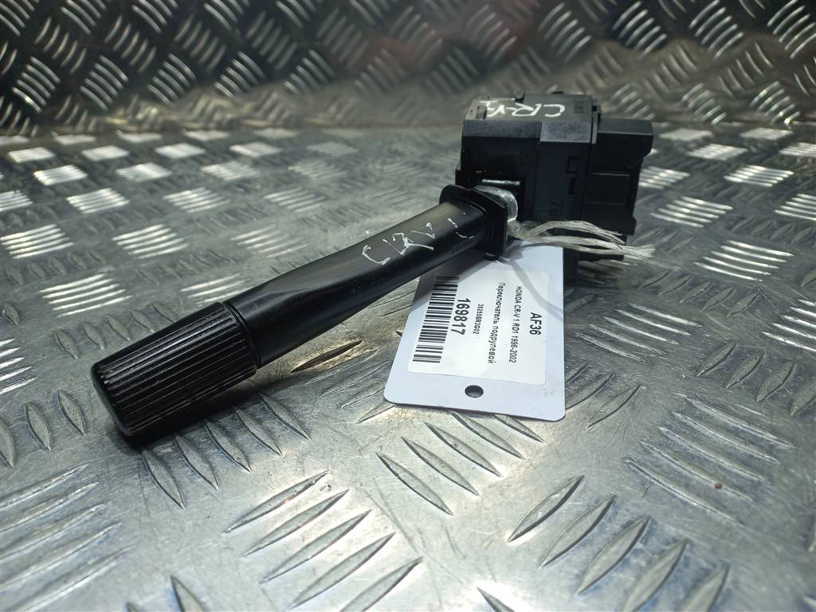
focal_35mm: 25
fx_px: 589
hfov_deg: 69.4
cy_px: 306
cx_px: 408
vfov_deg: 54.9
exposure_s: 1/100
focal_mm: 4.6
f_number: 1.8
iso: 40
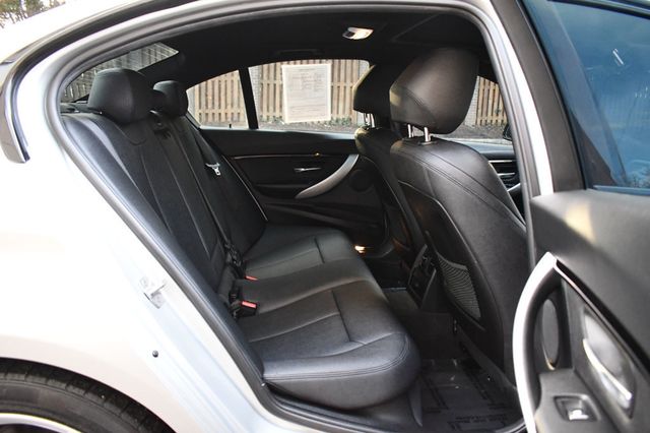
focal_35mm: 27
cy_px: 216
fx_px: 487
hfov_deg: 67.4
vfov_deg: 47.9
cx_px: 325
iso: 3200
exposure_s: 1/100
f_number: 3.5
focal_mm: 18
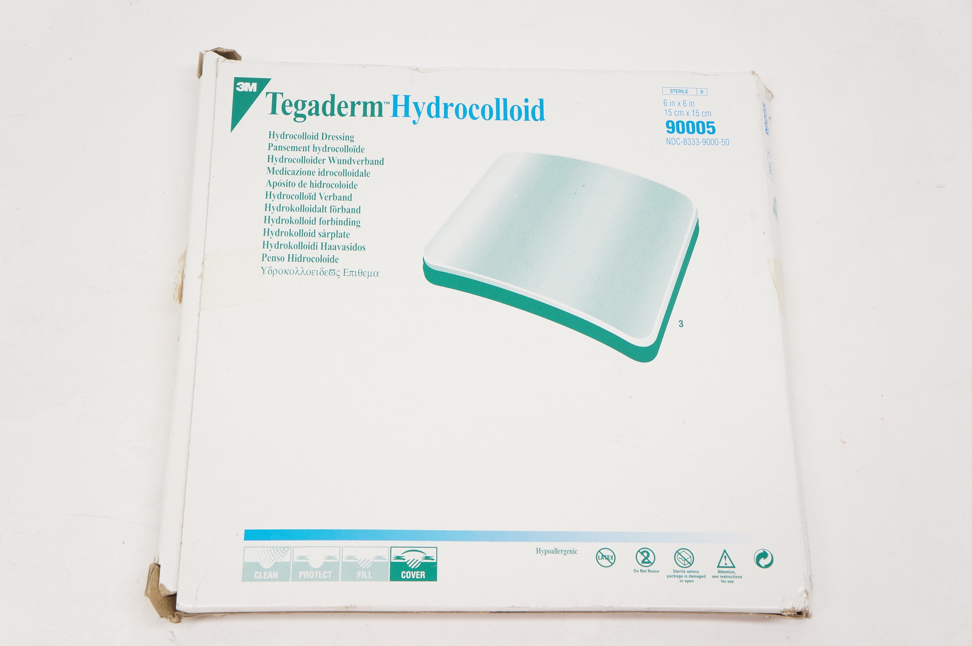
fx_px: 1254
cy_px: 323
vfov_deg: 28.9
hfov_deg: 42.4
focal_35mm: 46
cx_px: 486
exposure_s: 1/100
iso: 800
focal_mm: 31
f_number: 7.1
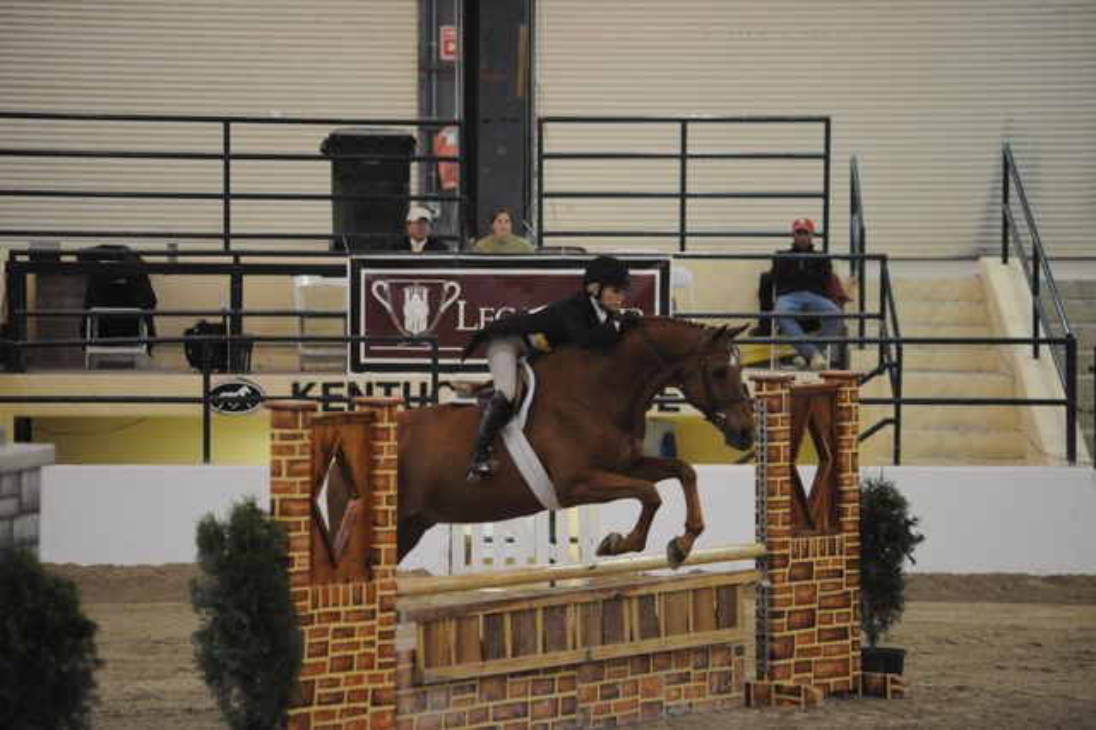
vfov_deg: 6.9
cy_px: 365
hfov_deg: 10.3
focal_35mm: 200
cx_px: 548
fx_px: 6085
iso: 6400
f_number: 2.8
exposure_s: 1/400
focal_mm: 200
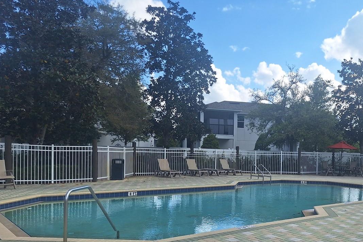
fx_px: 363
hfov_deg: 51.4
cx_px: 261
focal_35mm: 36
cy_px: 159
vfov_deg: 36.6
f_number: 1.8
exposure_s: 1/2899
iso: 40
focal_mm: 5.54
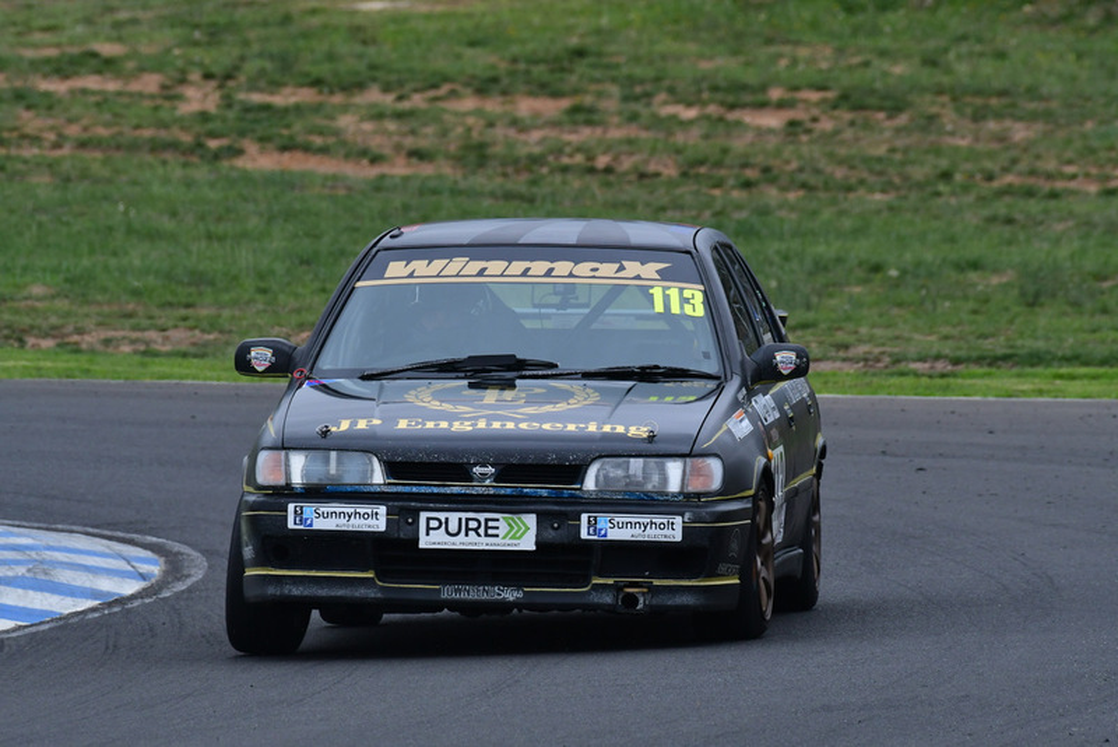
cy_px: 374
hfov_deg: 2.7
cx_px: 559
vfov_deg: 1.8
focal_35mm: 750
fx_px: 23299
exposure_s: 1/640
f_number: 11
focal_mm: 500
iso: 800
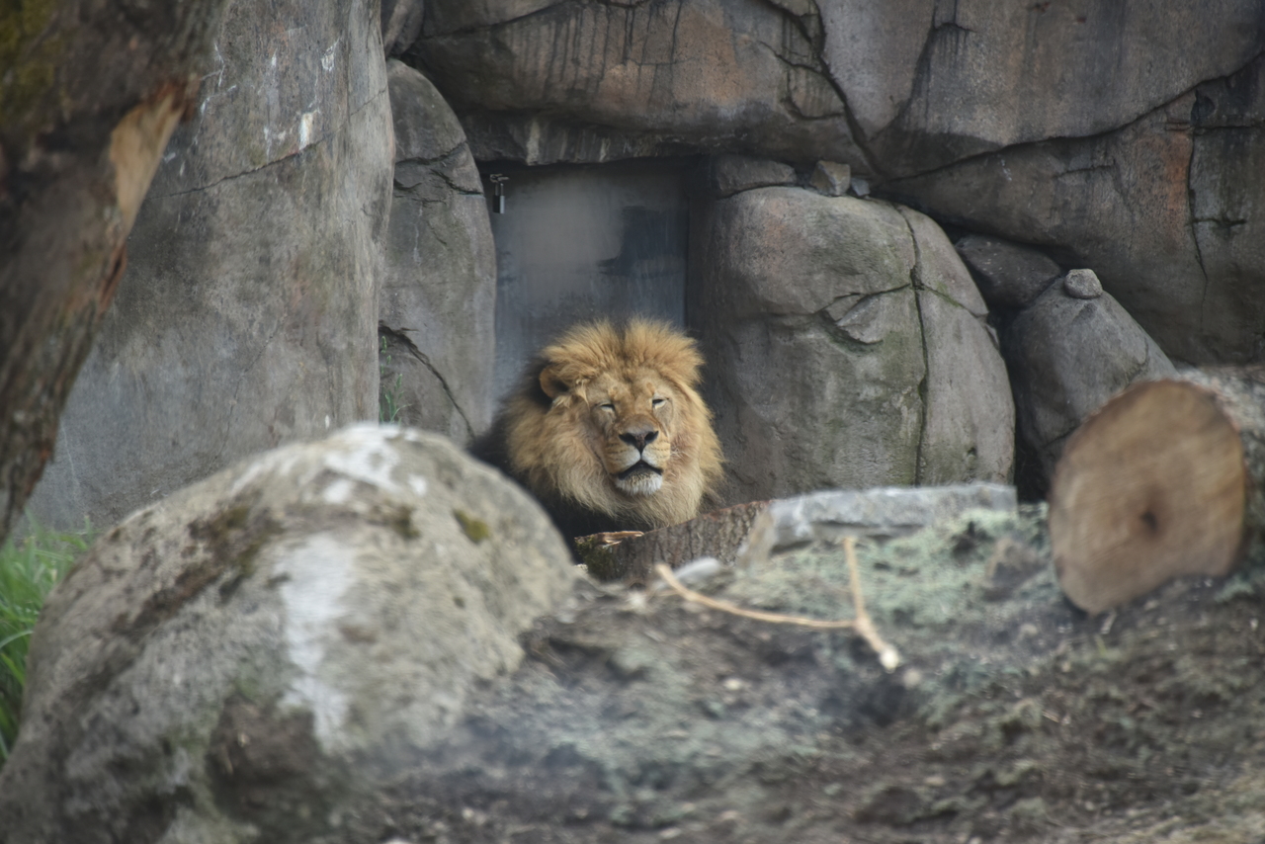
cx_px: 632
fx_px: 10543
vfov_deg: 4.6
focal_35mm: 300
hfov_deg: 6.9
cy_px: 422
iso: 720
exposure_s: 1/640
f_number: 5.6
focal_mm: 300
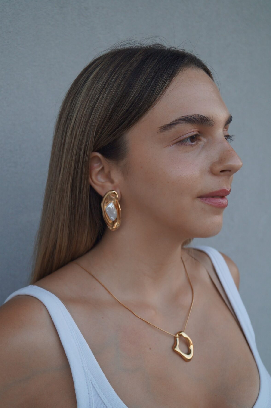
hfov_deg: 31.1
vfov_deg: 45.5
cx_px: 134
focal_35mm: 43
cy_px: 204
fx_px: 487
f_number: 4.5
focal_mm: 28
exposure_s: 1/160
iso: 500
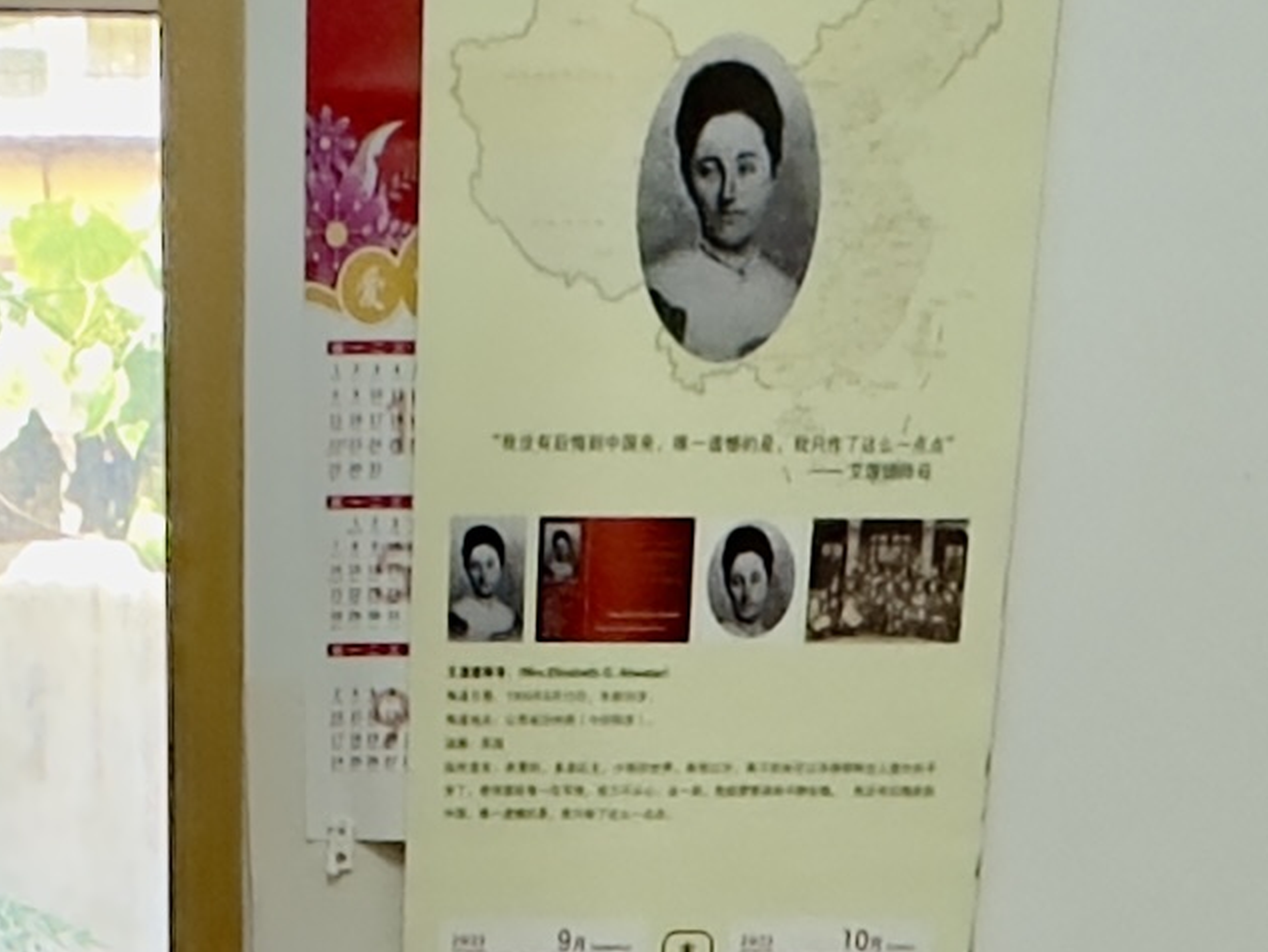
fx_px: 3261
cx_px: 274
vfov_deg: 12.1
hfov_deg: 21.8
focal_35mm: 89
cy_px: 2492
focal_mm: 2.22
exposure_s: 1/67
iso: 320
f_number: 2.2
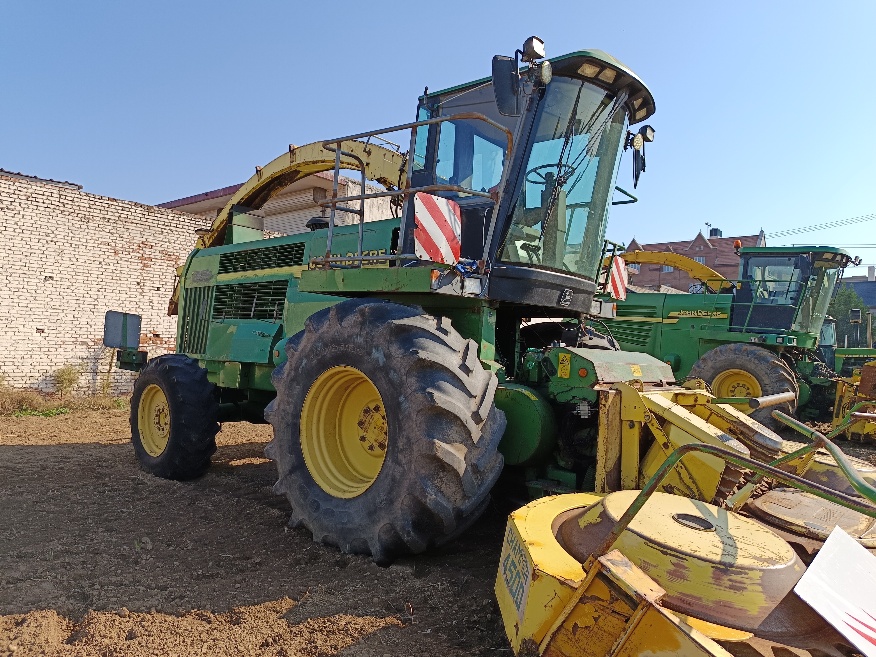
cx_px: 438
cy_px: 328
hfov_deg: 71.6
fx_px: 607
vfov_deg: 56.8
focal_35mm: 24
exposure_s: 1/439
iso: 50
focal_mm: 5.31
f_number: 1.7
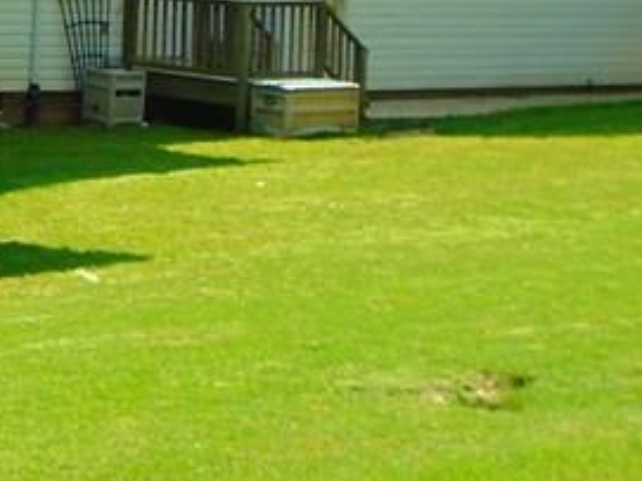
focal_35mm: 136
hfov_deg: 13.4
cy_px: -159
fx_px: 2521
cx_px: -415
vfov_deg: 10.6
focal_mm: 6.4
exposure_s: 1/400
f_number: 3.8
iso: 100
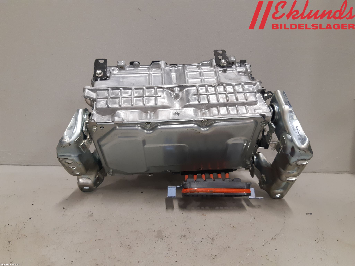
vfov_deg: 53.1
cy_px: 133
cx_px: 178
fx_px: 267
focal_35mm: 26
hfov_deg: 67.3
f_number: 1.7
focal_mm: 3.93
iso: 160
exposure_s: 1/50
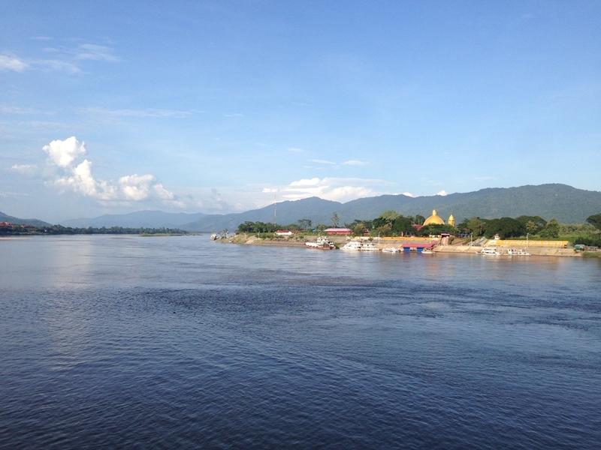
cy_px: 225
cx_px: 300
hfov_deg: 55.4
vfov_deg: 42.9
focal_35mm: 33
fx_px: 573
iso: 50
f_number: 2.4
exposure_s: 1/1355
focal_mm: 4.12
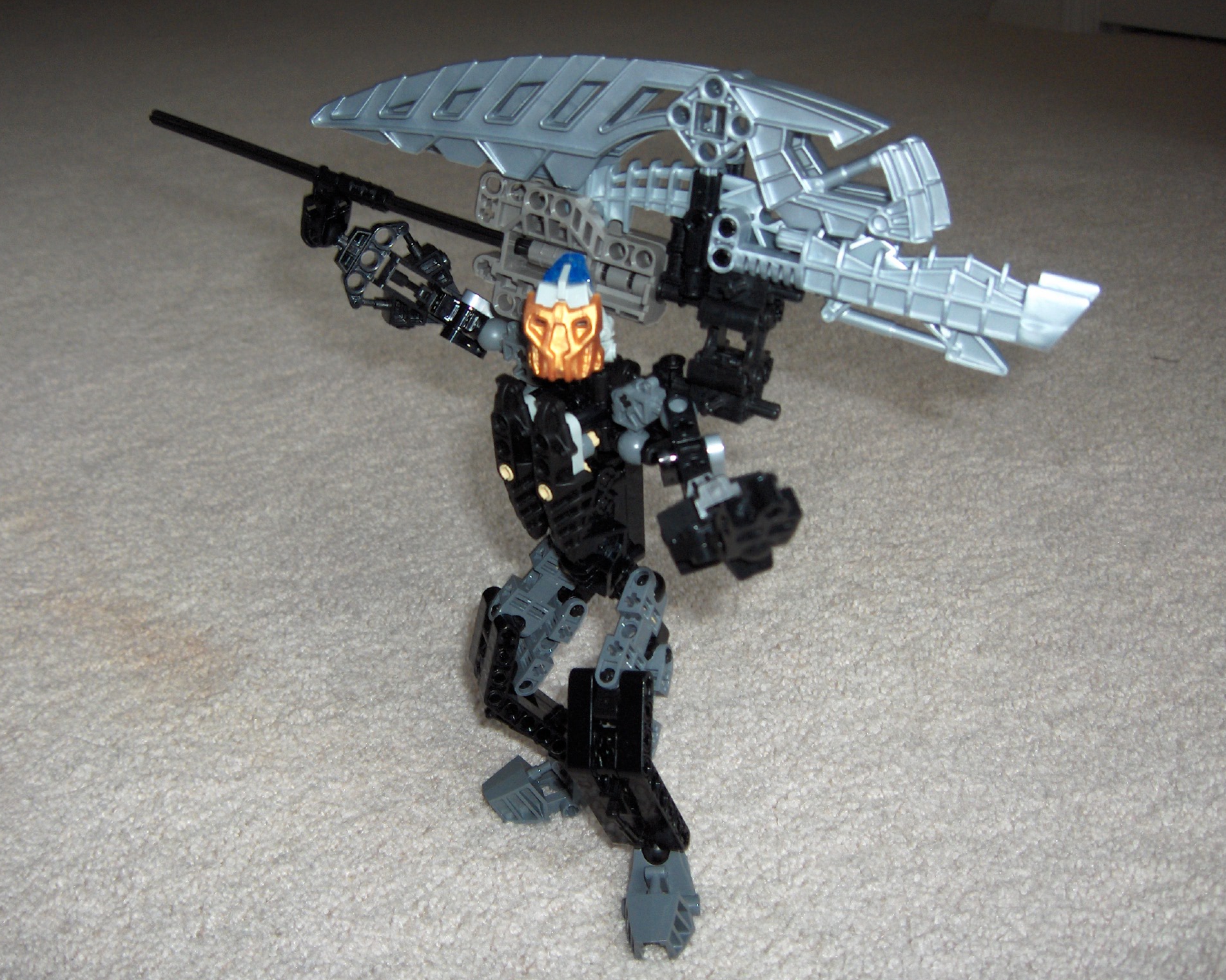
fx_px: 1487
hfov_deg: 44.8
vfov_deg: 36.5
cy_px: 494
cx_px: 582
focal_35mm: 41
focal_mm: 8
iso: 100
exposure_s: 1/60
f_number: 2.8
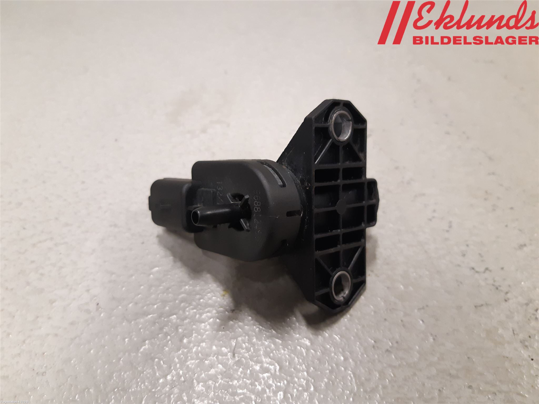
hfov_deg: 67.3
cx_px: 270
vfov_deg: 53.1
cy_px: 202
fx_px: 405
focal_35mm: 26
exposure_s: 1/50
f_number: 1.7
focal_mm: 3.93
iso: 200
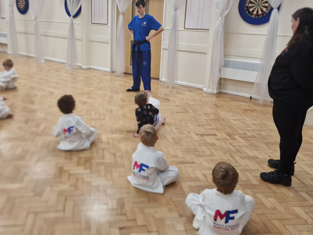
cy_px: 90
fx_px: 289
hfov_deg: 56.0
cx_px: 115
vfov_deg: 43.9
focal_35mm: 32
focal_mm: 6.4
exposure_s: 1/100
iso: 160
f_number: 1.8
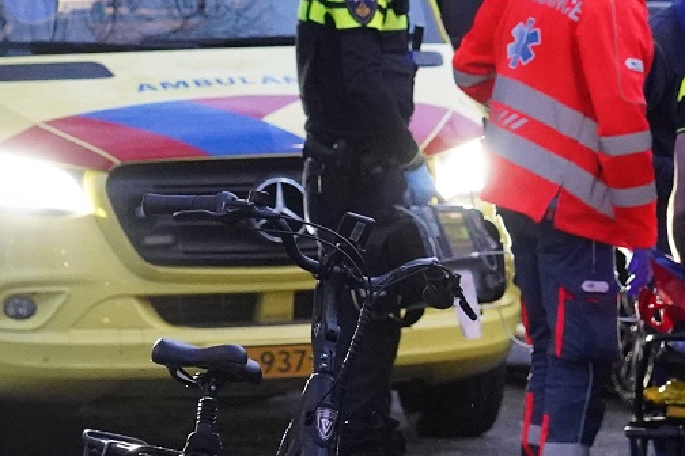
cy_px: 364
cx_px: 439
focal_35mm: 240
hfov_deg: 8.6
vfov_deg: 5.7
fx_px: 4566
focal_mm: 63
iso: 10000
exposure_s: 1/160
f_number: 4
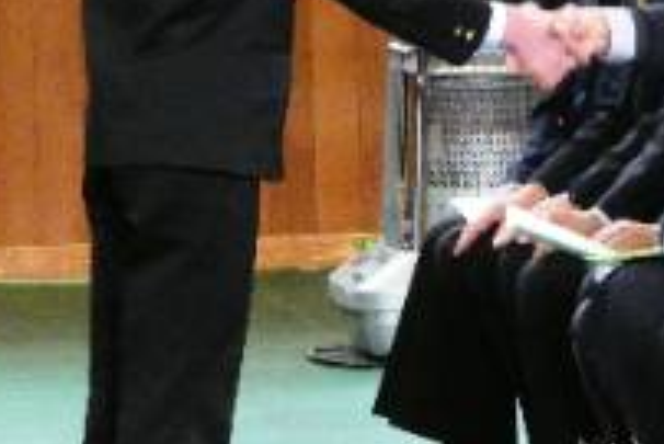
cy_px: 67
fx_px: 8029
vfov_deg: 3.2
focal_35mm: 435
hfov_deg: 4.7
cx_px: 565
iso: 1600
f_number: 5.5
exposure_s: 1/50
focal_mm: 30.2
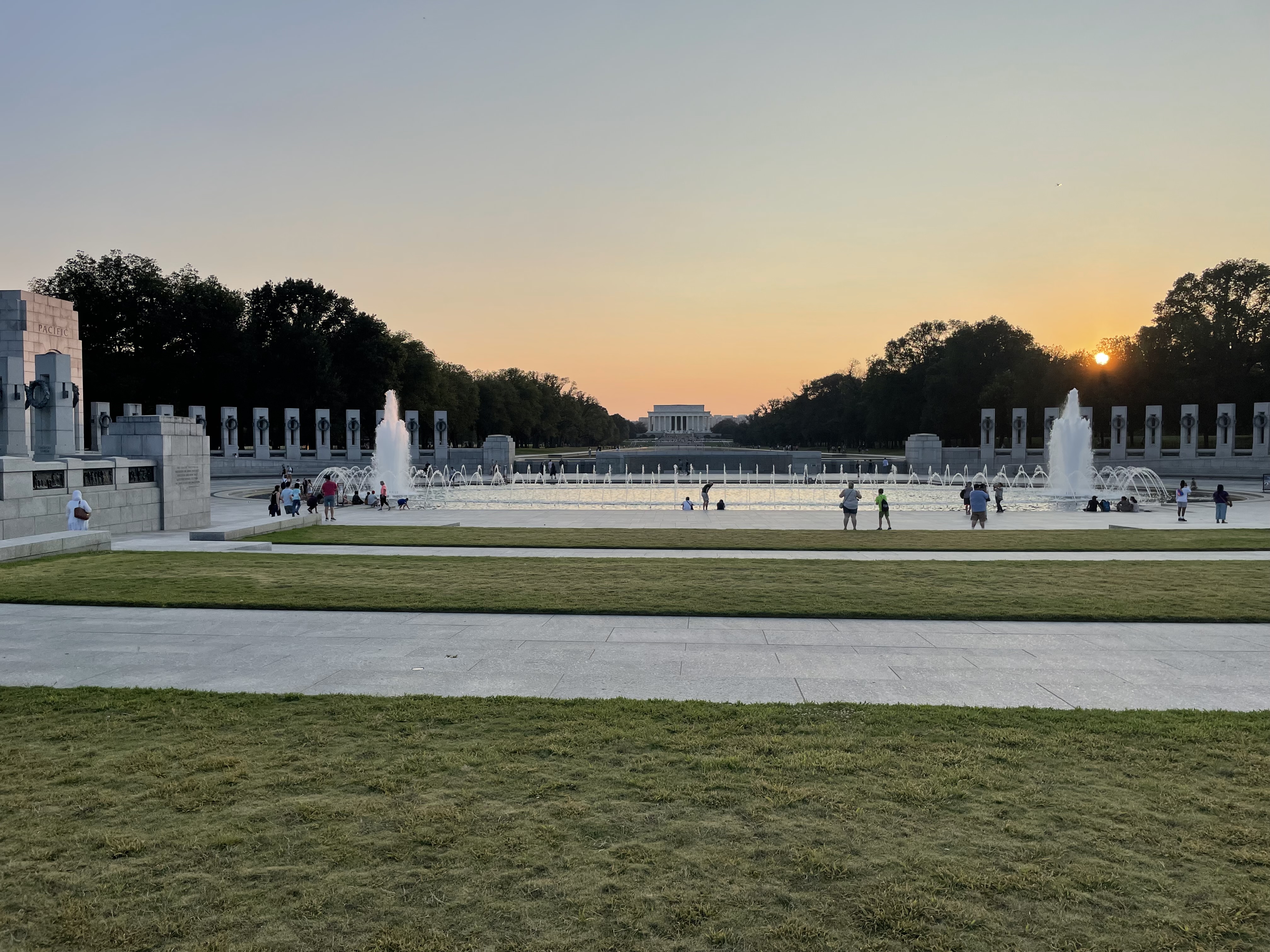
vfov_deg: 53.1
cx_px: 635
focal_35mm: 26
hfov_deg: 67.3
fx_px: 954
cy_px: 476
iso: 32
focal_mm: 4.2
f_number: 1.6
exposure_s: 1/1916
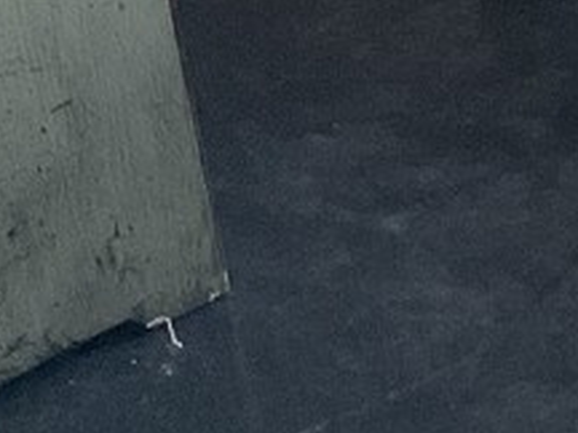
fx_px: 2989
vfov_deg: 7.5
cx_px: 1192
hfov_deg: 10.1
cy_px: -767
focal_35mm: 179
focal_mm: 3
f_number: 1.8
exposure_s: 1/60
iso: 80
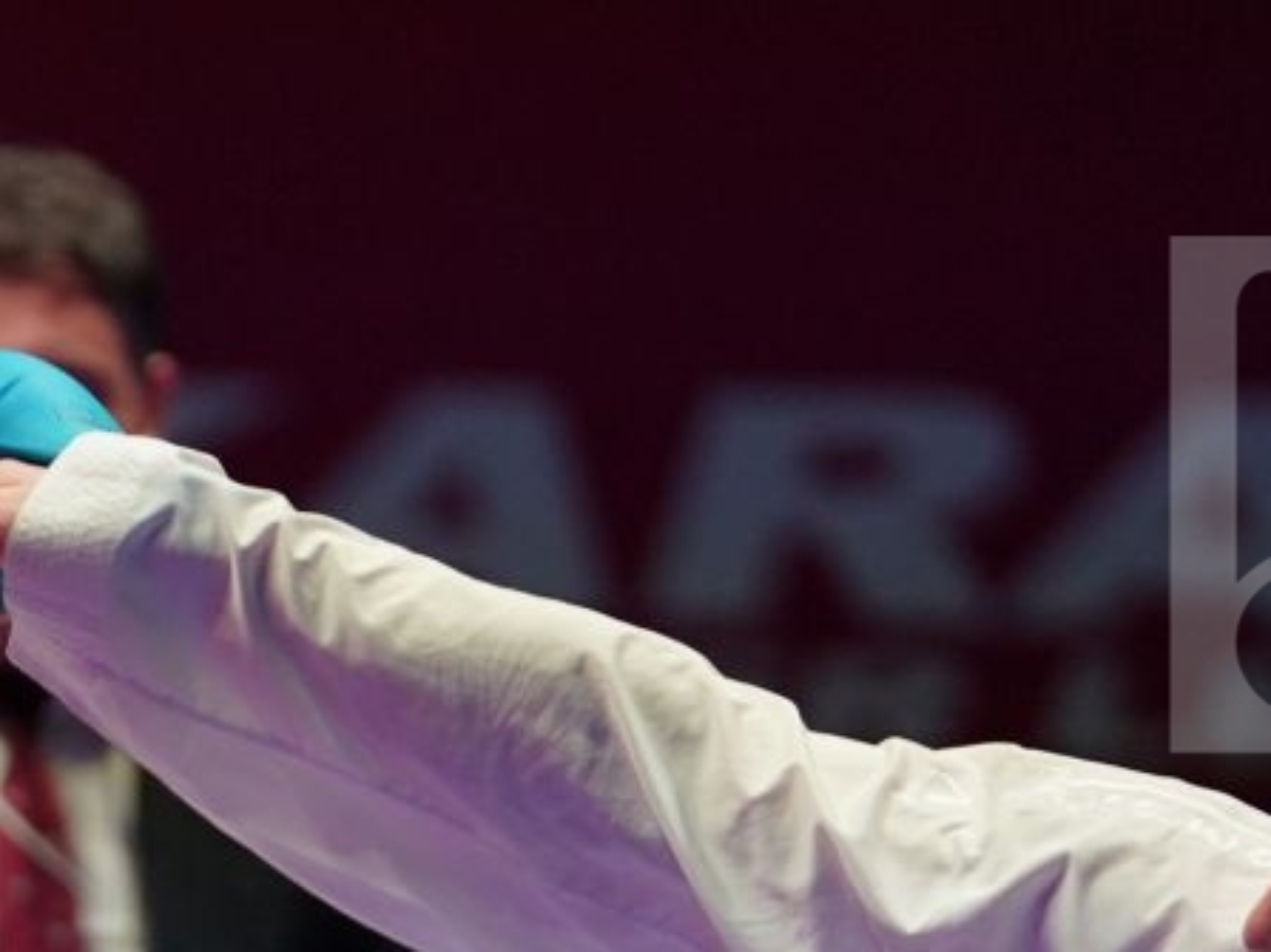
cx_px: -492
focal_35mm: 639
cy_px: 1500
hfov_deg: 3.1
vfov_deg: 2.3
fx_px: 23456
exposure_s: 1/1000
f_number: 2.8
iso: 1250
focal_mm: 165
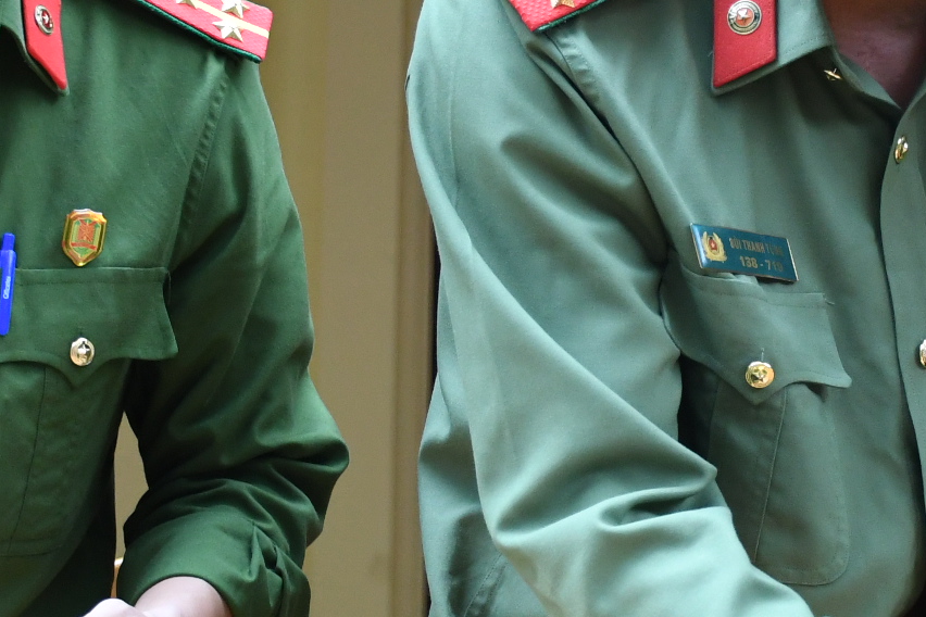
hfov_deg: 13.9
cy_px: 243
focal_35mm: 147
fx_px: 3781
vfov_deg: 9.3
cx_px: 687
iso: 1250
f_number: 4.5
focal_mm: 30
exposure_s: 1/200
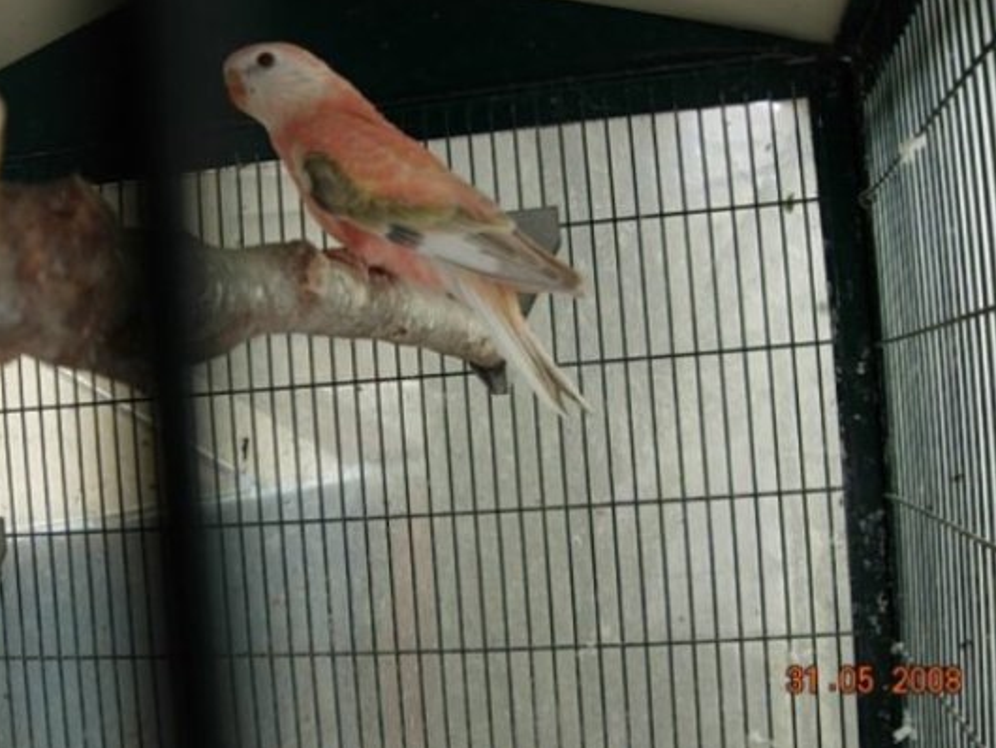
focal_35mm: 37
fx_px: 1065
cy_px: 377
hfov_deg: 50.1
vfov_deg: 38.7
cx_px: 491
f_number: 3.8
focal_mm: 7.5
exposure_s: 1/108
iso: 50
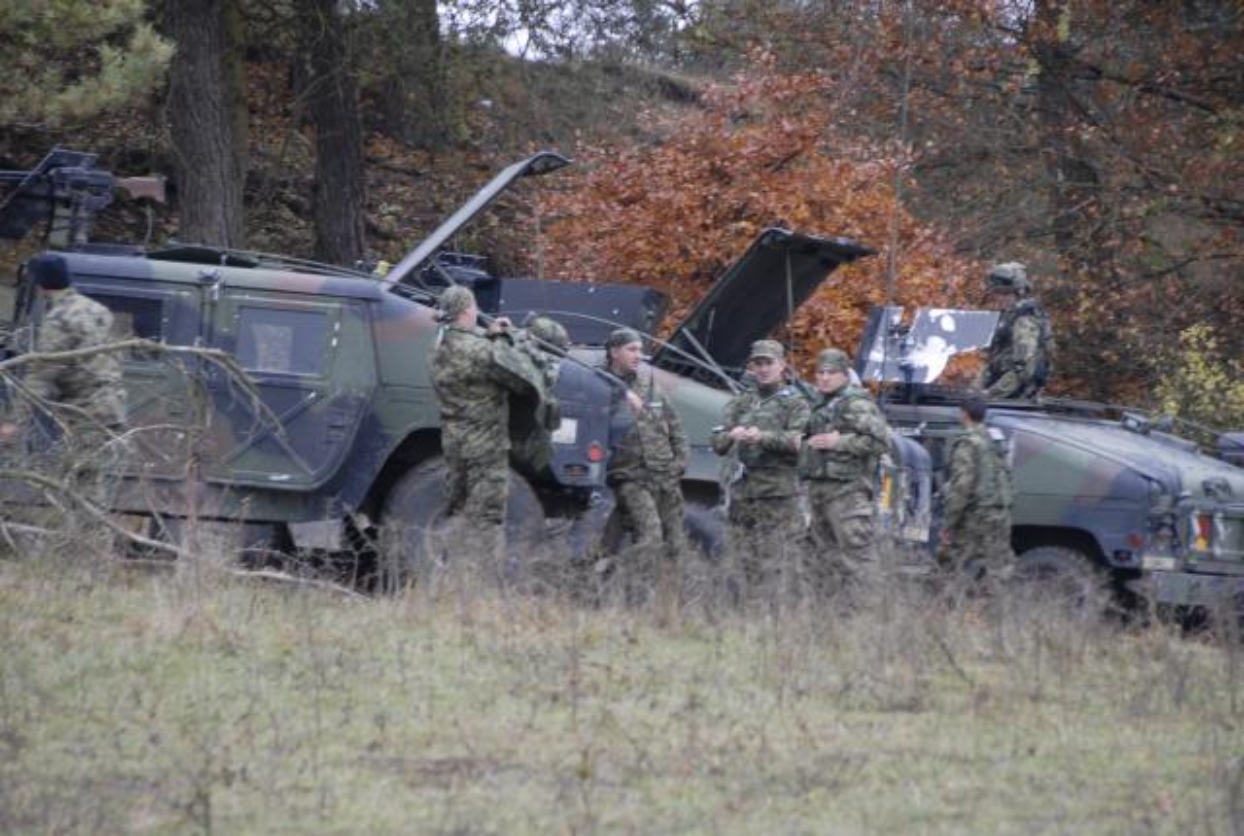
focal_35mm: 202
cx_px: 622
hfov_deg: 10.1
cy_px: 418
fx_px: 7014
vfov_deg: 6.8
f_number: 5.6
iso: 140
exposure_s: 1/50
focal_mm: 135
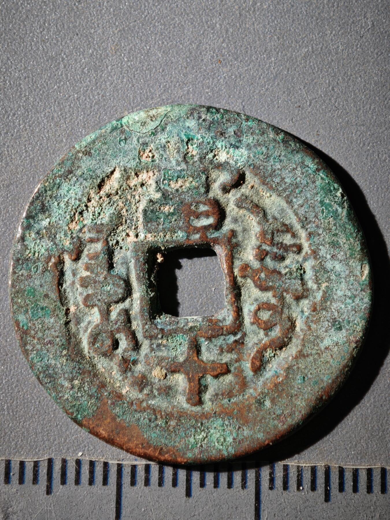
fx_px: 1577
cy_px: 260
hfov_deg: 14.1
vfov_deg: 18.7
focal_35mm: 105
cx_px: 195
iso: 200
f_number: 2
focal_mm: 9
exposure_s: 1/100
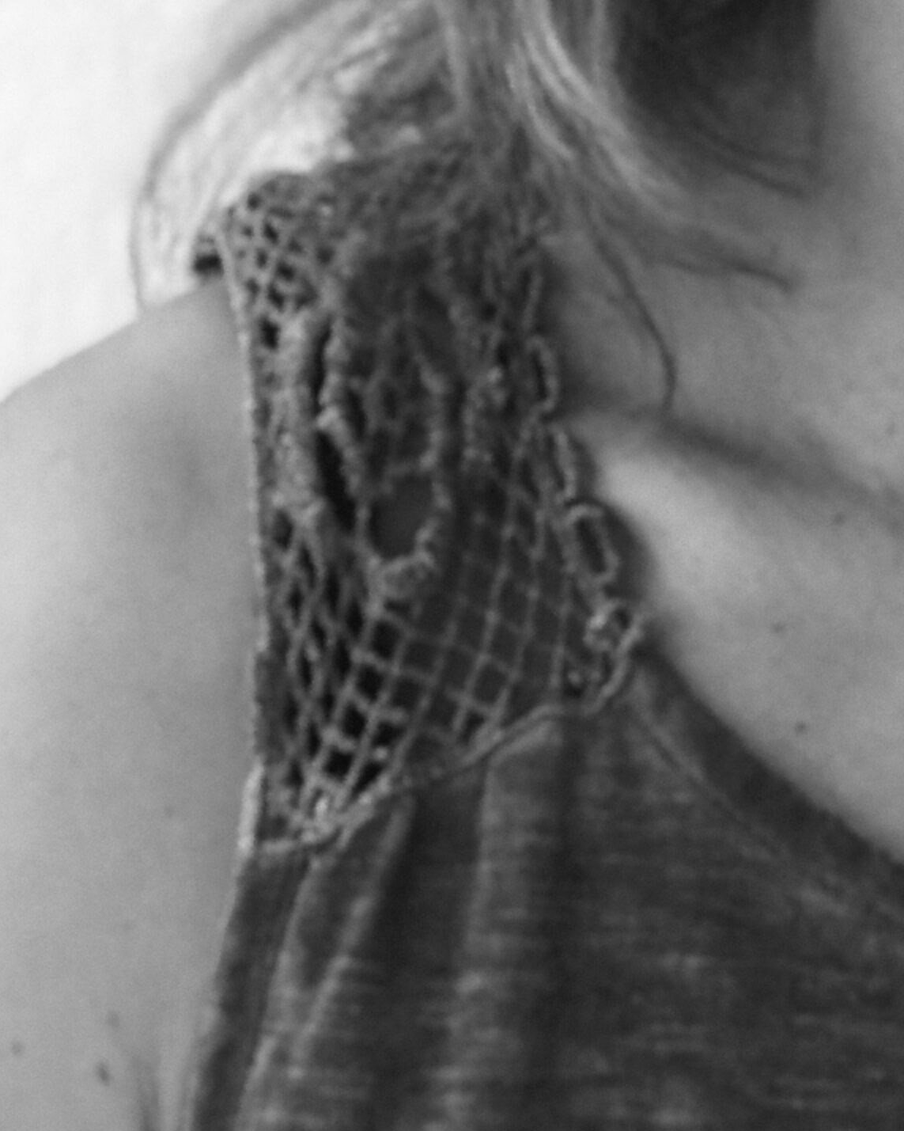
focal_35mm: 157
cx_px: 1113
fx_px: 5251
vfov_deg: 11.9
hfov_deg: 9.7
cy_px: -323
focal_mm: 6.6
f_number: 2.8
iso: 320
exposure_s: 1/52
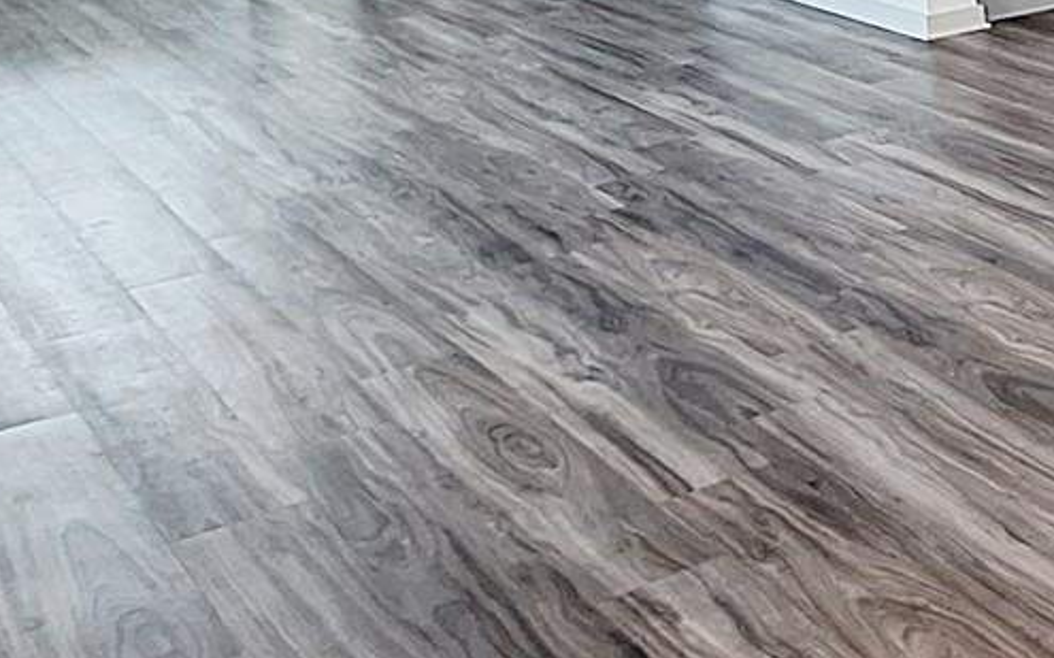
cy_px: -21
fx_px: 1637
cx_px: 1669
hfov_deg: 25.0
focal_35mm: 57
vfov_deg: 21.8
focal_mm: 1.74
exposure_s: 1/40
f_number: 2.2
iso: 125
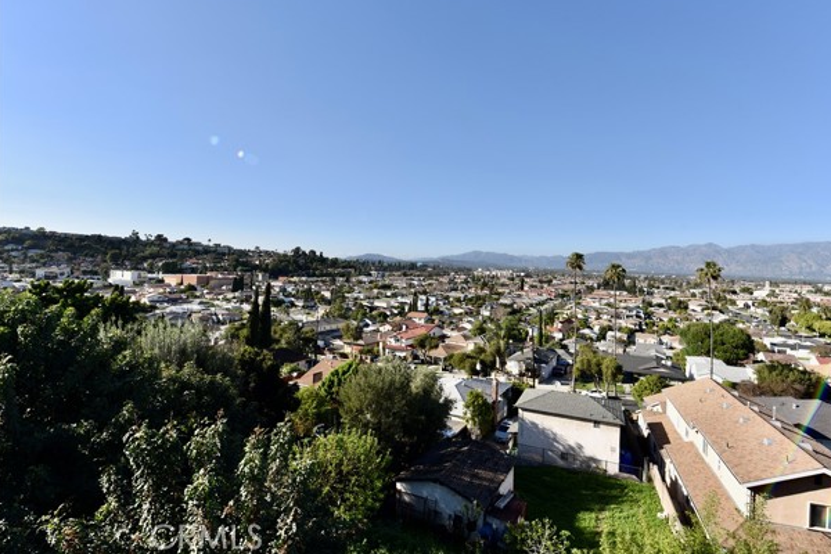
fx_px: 369
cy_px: 261
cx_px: 439
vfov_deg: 73.7
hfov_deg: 96.6
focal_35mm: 16
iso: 100
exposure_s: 1/200
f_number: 10
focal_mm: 15
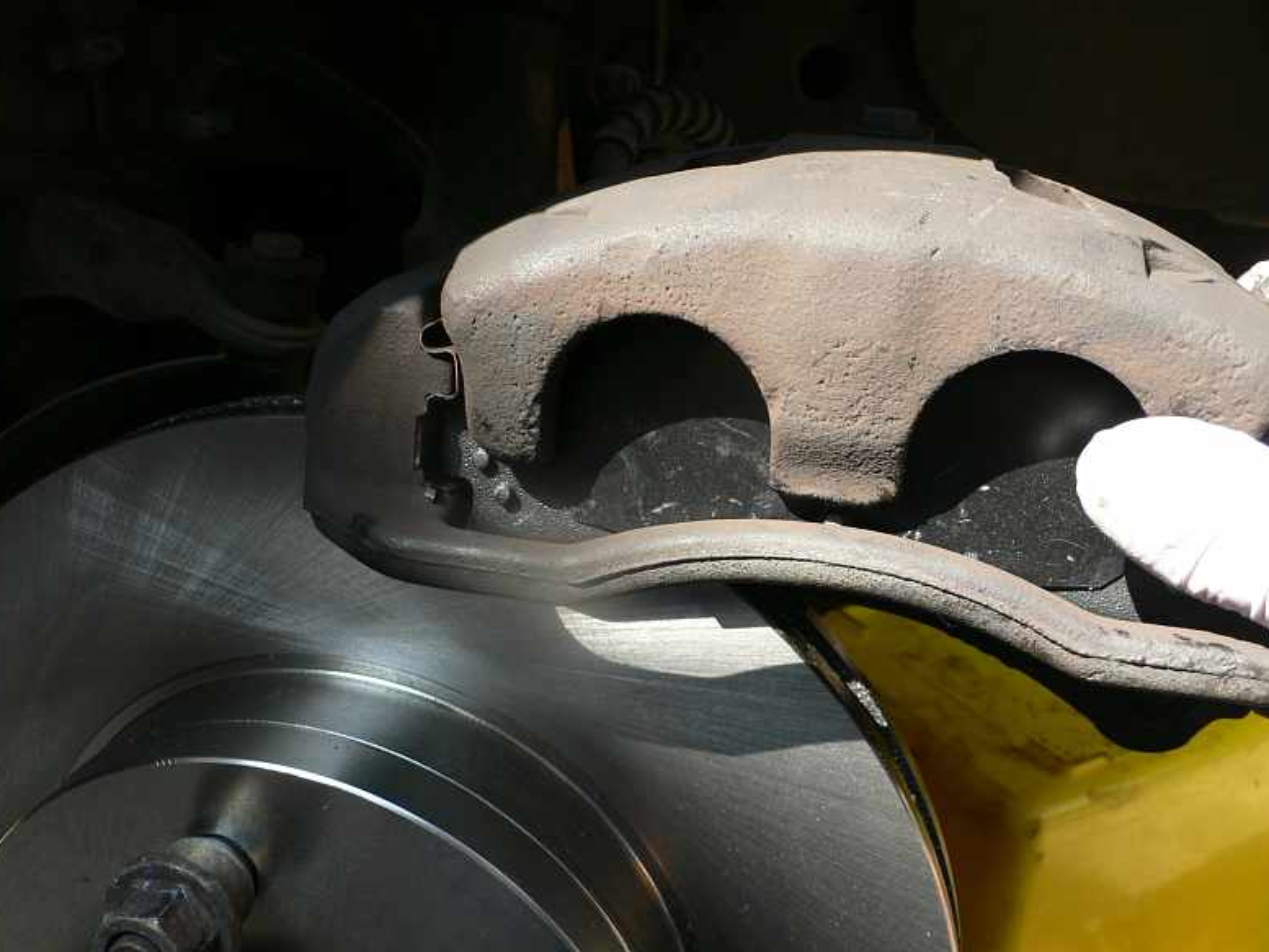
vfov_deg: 40.7
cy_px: 464
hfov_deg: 52.6
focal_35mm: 35
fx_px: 1283
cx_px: 634
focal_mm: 6.3
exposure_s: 1/125
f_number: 3.2
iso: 80
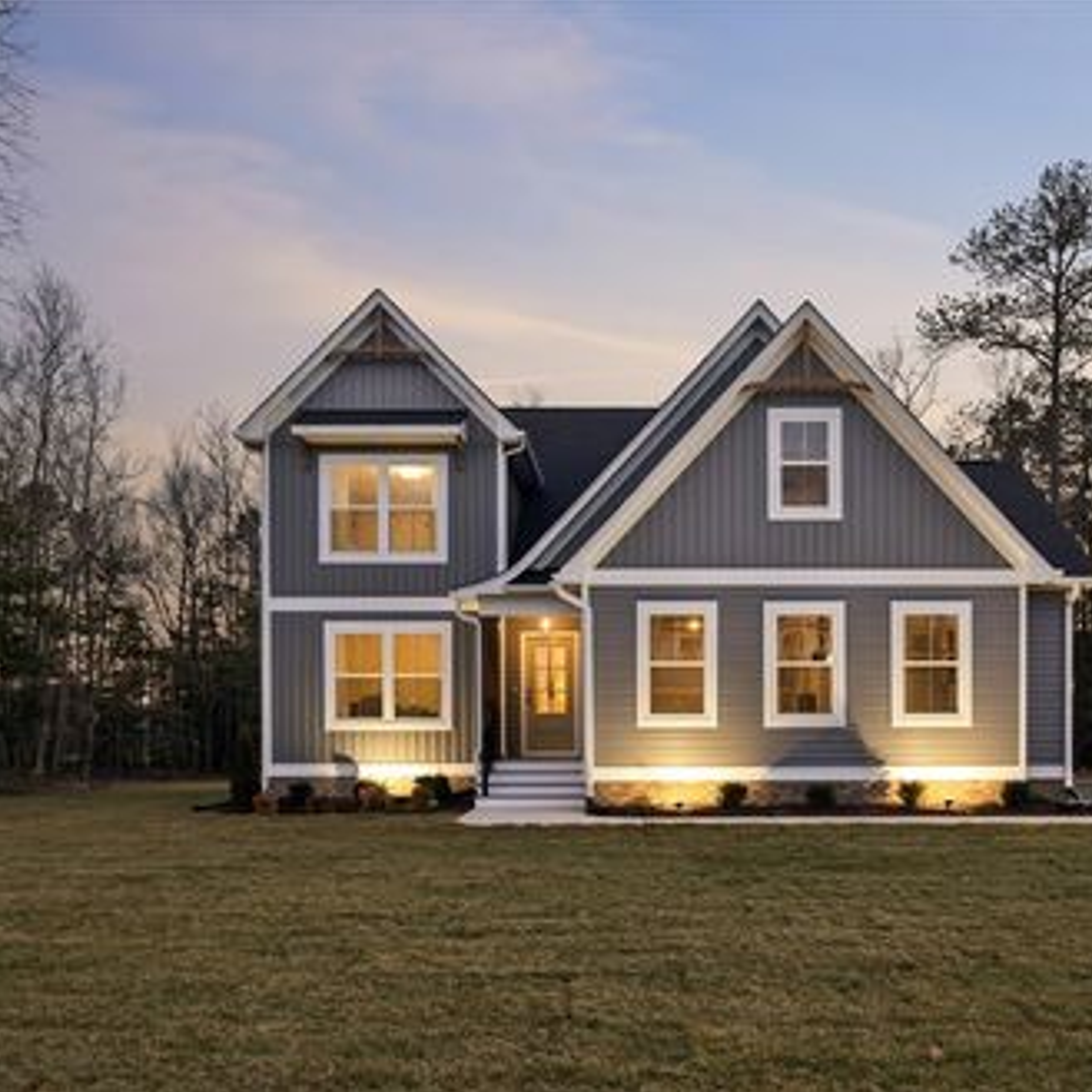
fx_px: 1106
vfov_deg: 52.5
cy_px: 549
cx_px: 657
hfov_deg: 52.2
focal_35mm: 31
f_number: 8
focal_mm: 24
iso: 64
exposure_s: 1/2
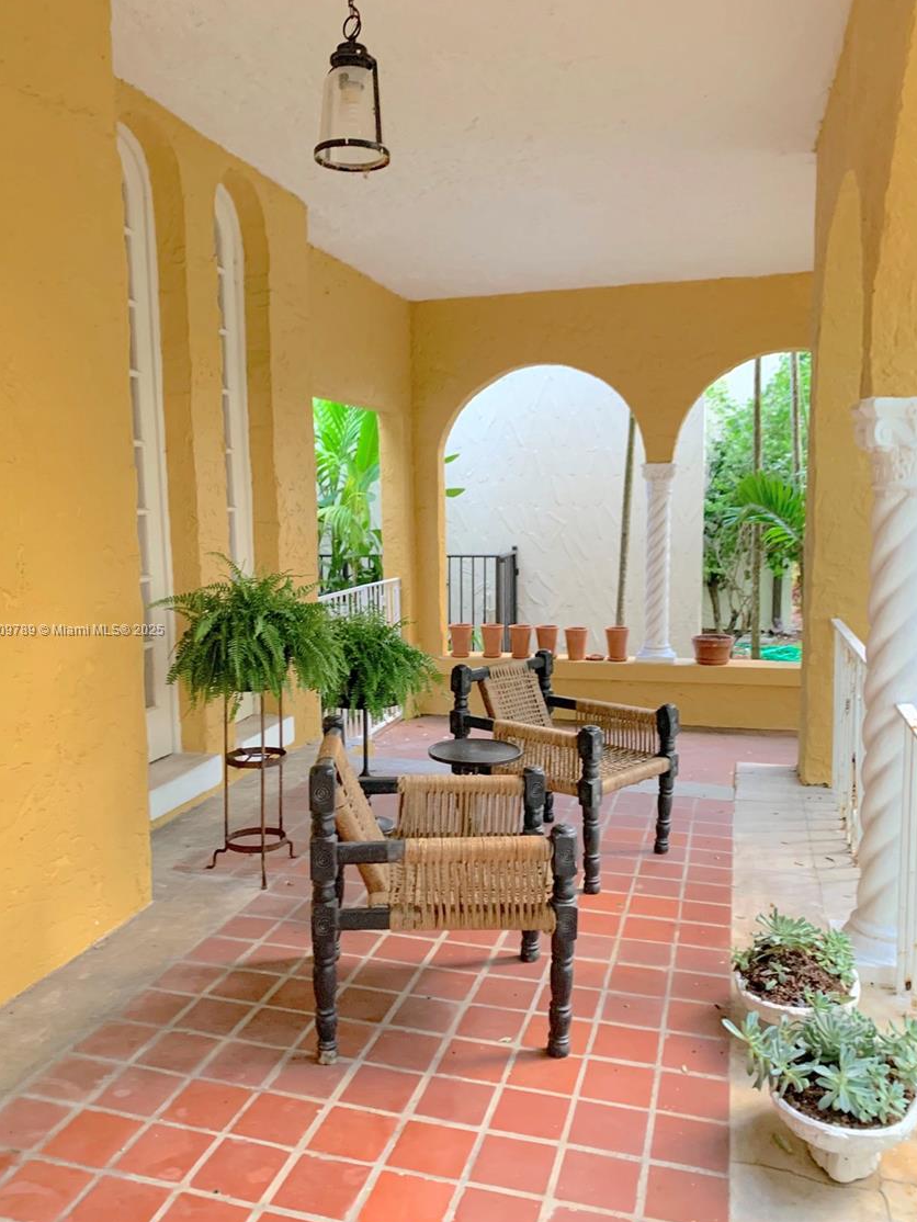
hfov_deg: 49.8
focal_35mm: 28
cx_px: 456
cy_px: 631
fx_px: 989
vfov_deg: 63.4
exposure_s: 1/60
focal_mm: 4.25
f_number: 1.8
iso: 320
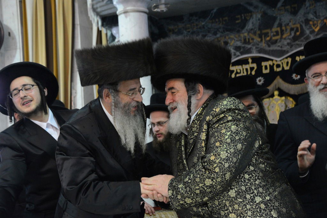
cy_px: 109
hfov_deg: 24.8
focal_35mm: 82
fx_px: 745
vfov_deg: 16.7
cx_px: 164
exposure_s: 1/80
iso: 4000
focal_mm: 82
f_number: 5
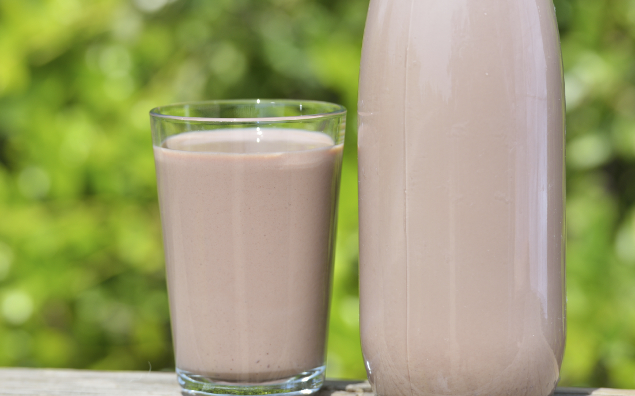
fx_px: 5432
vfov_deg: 4.2
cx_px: 238
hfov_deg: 6.7
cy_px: 121
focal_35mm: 314
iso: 100
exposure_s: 1/800
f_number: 5.6
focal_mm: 200
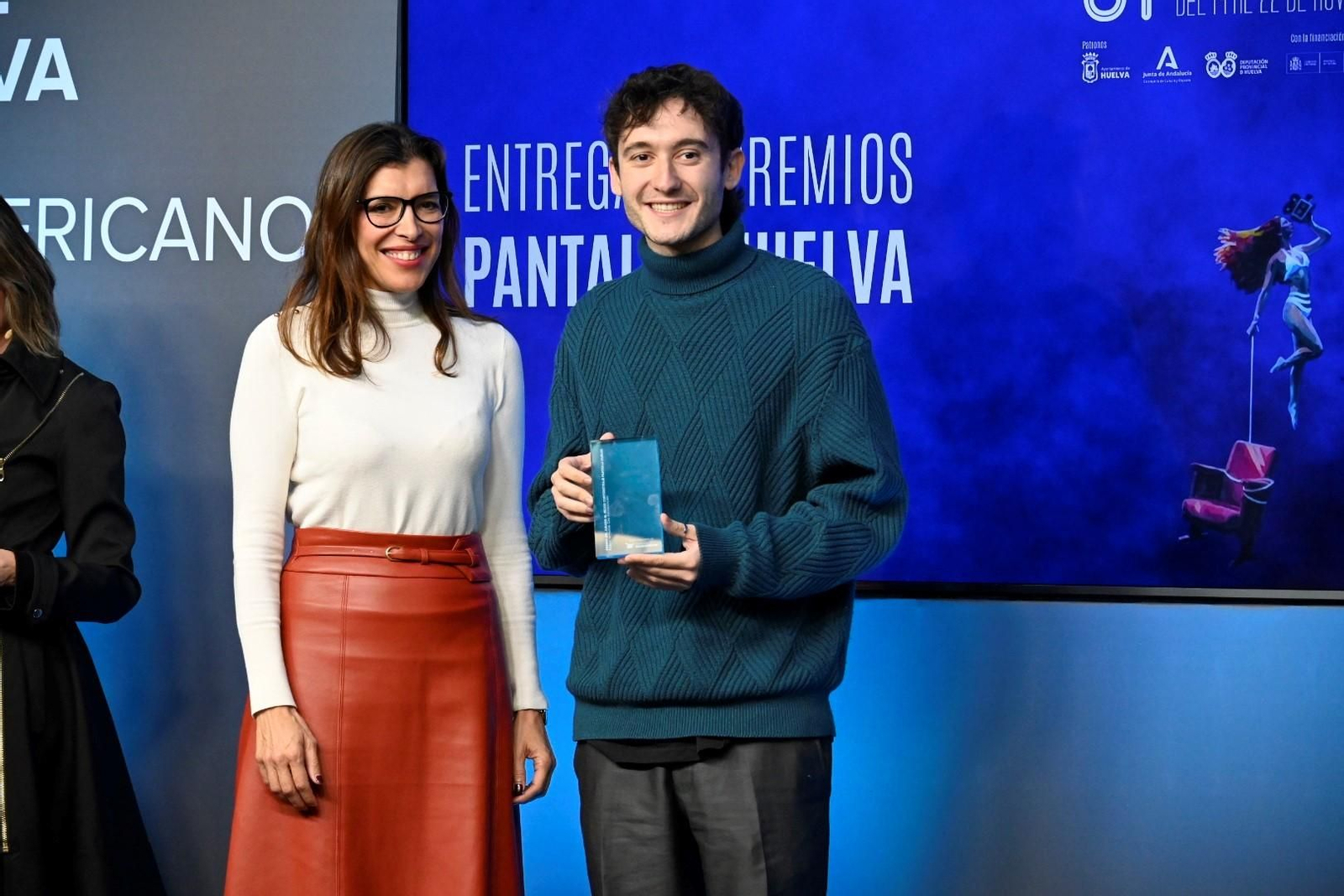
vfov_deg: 9.5
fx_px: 5376
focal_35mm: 144
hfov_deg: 14.2
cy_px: 448
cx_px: 672
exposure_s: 1/250
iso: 4000
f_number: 6.3
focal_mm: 96
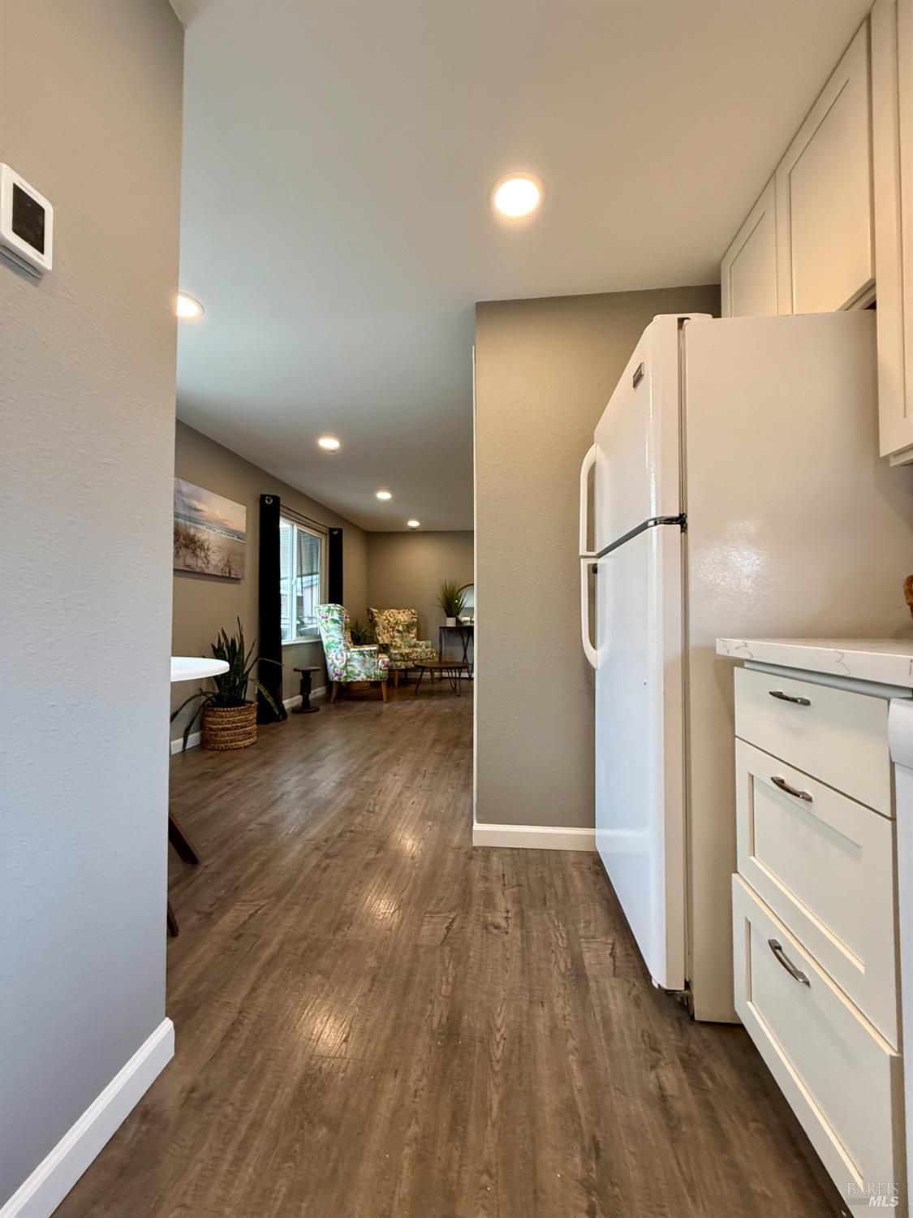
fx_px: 492
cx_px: 456
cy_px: 609
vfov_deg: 102.1
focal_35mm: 14
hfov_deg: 85.7
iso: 320
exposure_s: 1/120
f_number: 2.2
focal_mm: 2.22
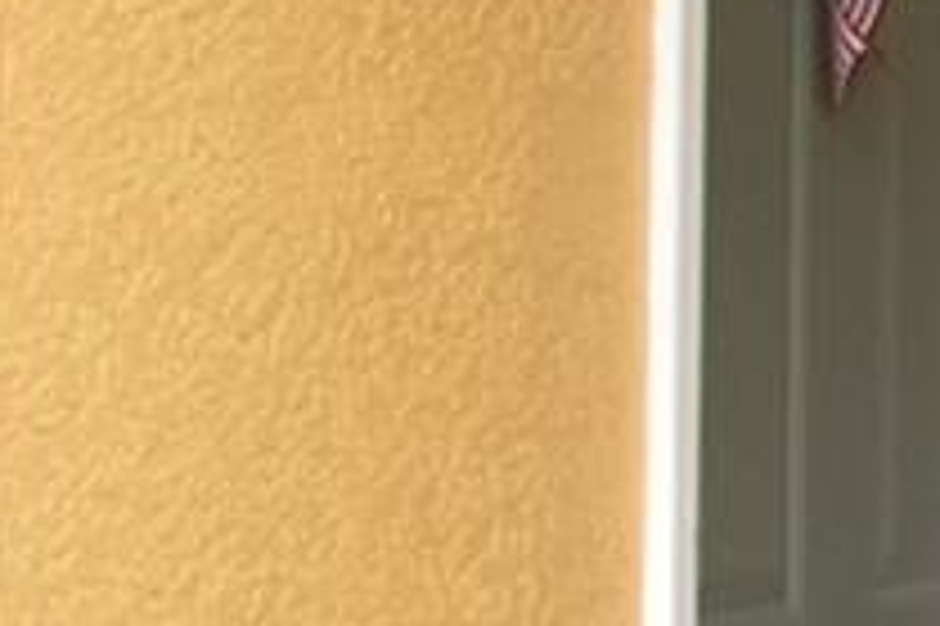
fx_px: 5683
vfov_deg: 6.2
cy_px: -396
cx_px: 3576
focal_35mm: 218
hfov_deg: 7.3
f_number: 4.2
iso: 800
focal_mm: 19
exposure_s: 1/350
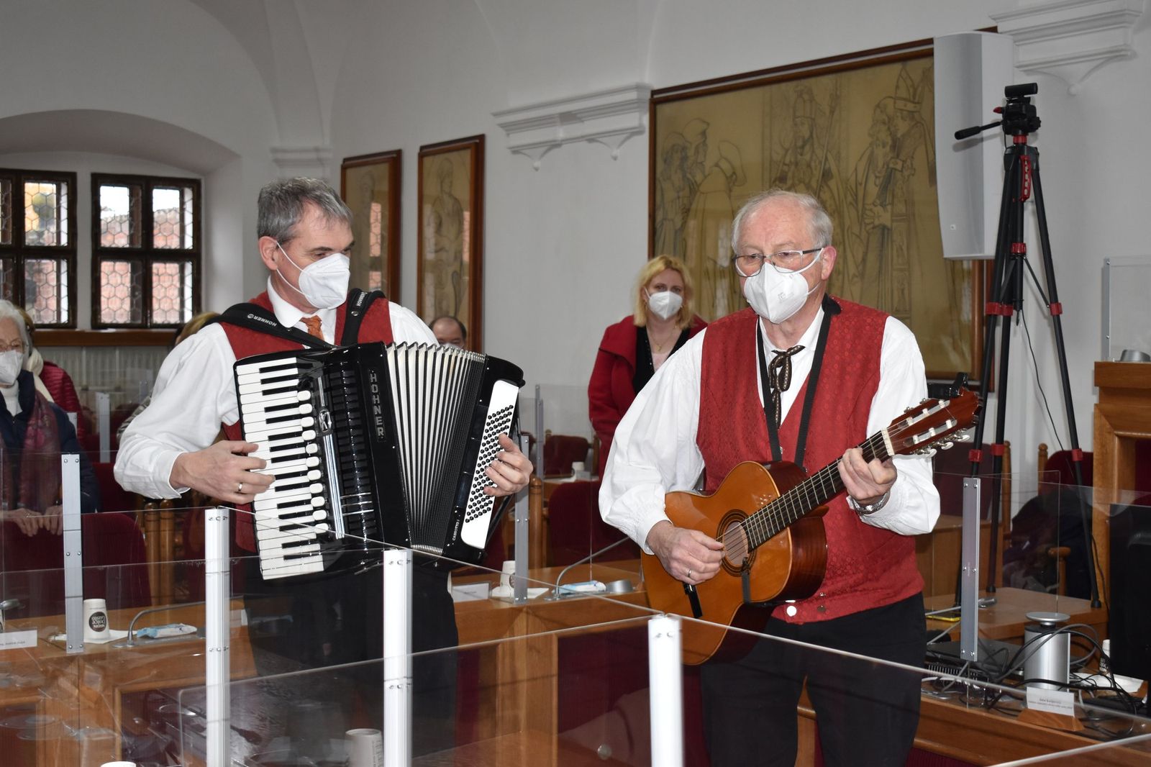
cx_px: 576
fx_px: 1678
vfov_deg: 25.7
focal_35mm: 52
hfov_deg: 37.9
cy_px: 384
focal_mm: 35
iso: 800
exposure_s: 1/60
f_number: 4.5
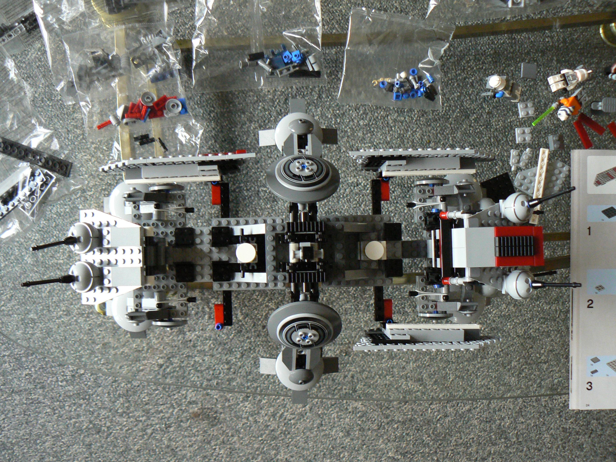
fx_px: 641
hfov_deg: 51.4
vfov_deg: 39.7
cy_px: 231
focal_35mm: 36
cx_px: 308
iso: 200
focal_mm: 6
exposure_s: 1/15
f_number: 2.8
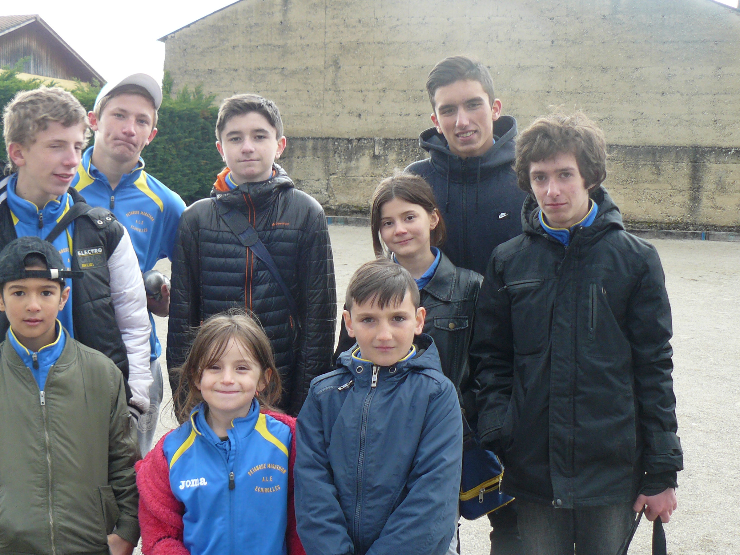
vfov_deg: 31.5
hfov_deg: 40.9
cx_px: 275
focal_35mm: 46
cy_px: 324
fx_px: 983
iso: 100
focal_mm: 6
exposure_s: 1/100
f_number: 2.8
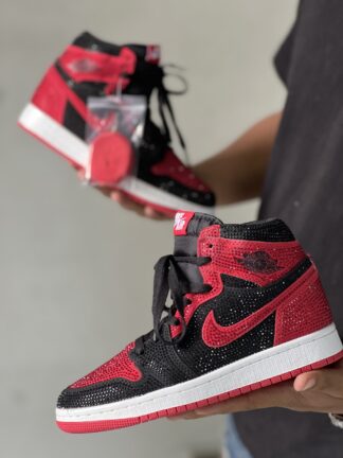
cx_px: 172
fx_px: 1017
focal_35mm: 77
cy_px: 229
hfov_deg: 19.1
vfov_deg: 25.3
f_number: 2.8
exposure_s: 1/40
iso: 200
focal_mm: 9
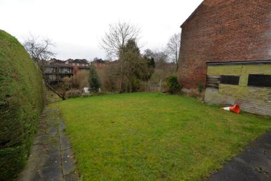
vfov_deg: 73.7
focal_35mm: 16
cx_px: 136
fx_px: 120
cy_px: 90
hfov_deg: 96.8
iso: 200
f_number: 5
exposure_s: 1/100
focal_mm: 16
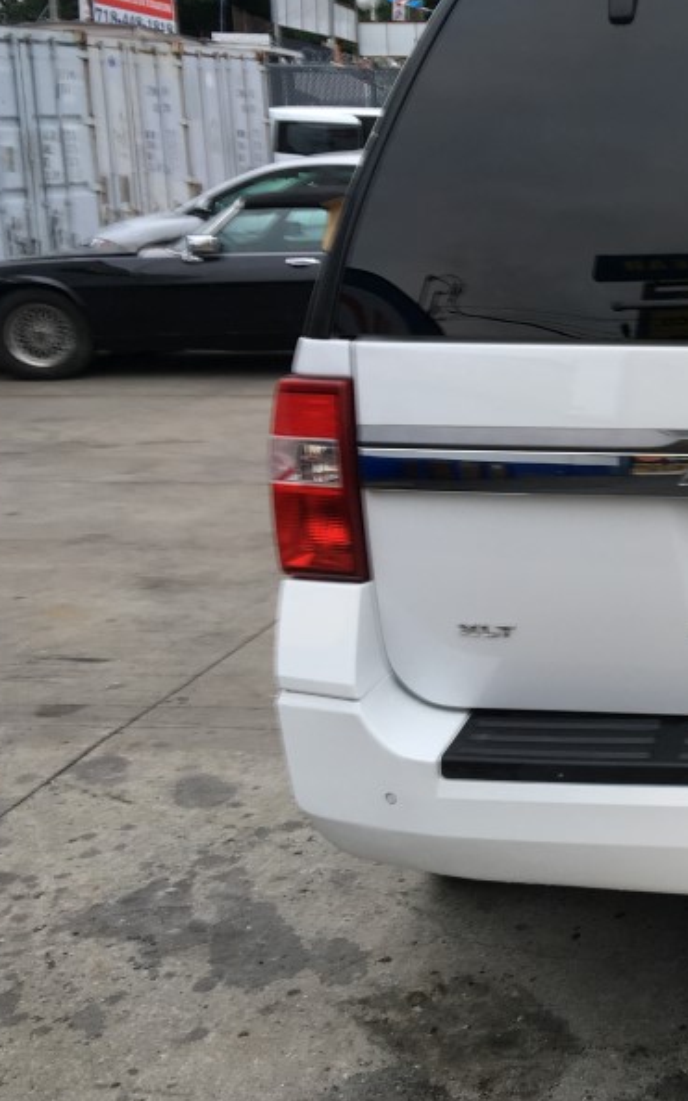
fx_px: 1591
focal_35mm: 53
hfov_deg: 22.2
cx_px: 862
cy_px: 439
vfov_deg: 38.0
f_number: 2.2
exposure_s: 1/60
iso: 25
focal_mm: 4.15
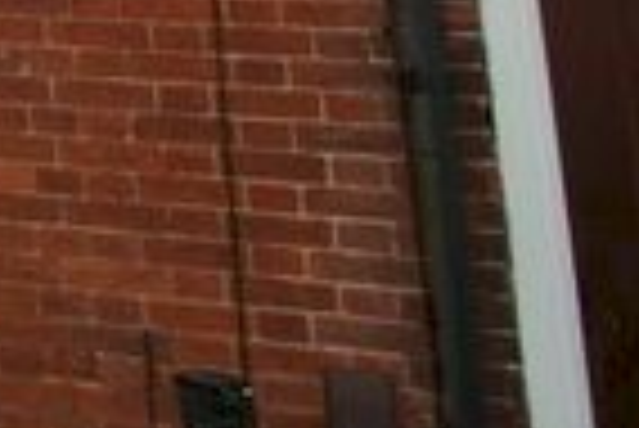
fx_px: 1581
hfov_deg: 14.8
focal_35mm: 89
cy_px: -430
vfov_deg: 13.3
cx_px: -873
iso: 100
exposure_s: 1/80
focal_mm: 12
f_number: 9
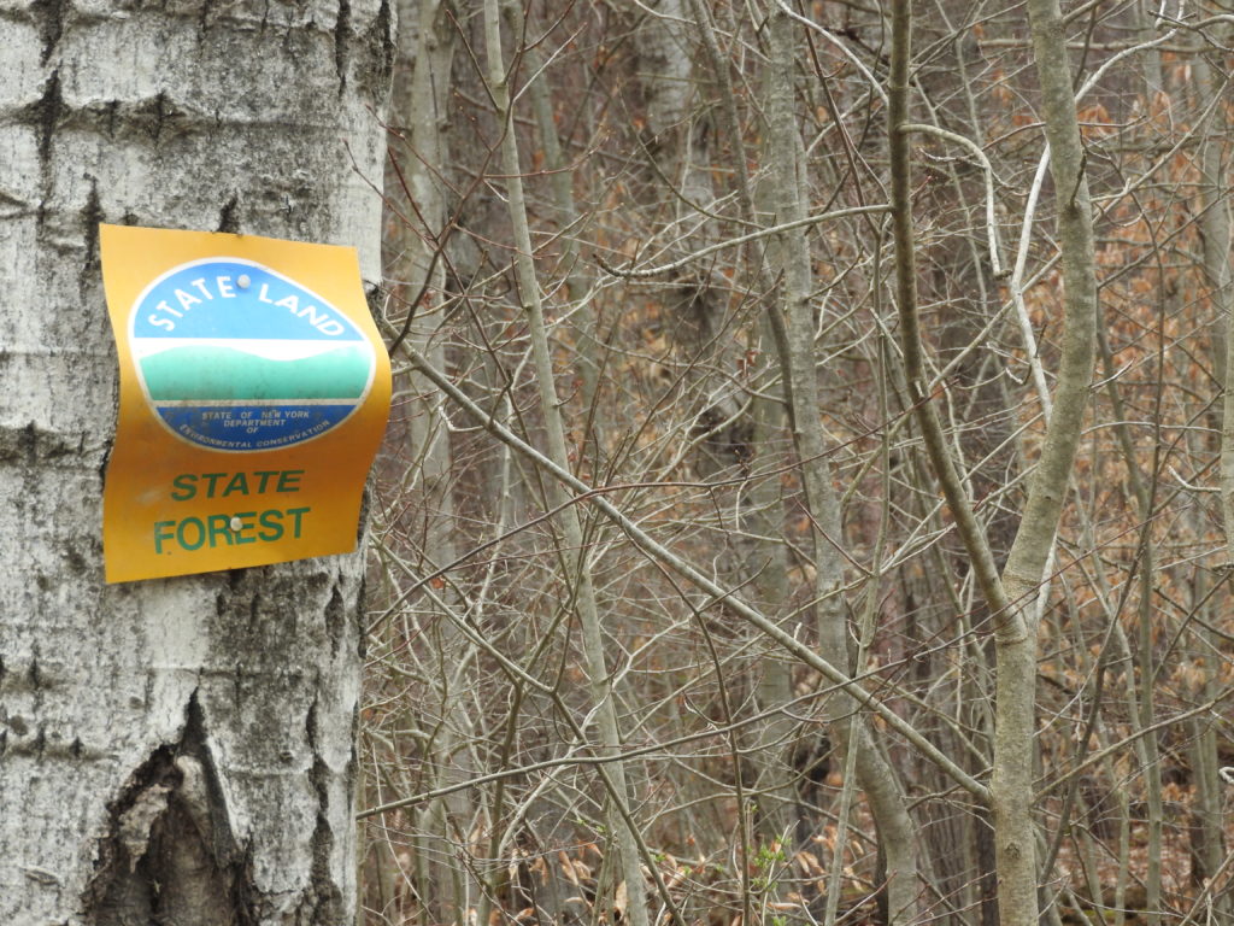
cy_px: 463
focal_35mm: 170
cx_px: 617
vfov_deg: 8.7
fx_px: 6060
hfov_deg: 11.6
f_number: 5.2
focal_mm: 30.5
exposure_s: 1/80
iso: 100
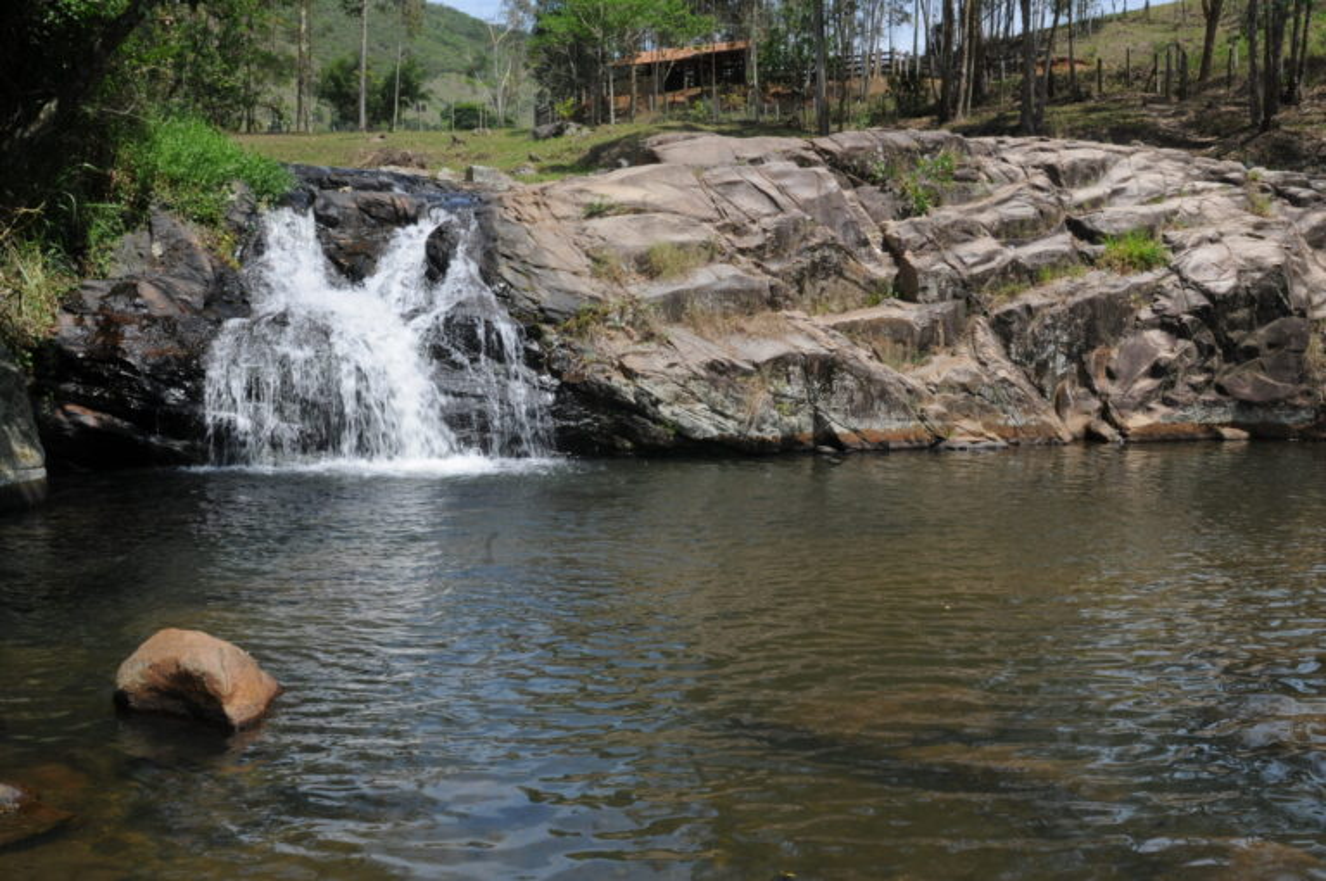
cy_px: 440
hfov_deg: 49.6
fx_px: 1435
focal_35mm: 39
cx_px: 663
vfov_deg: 34.1
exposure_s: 1/60
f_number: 20
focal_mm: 26
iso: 200
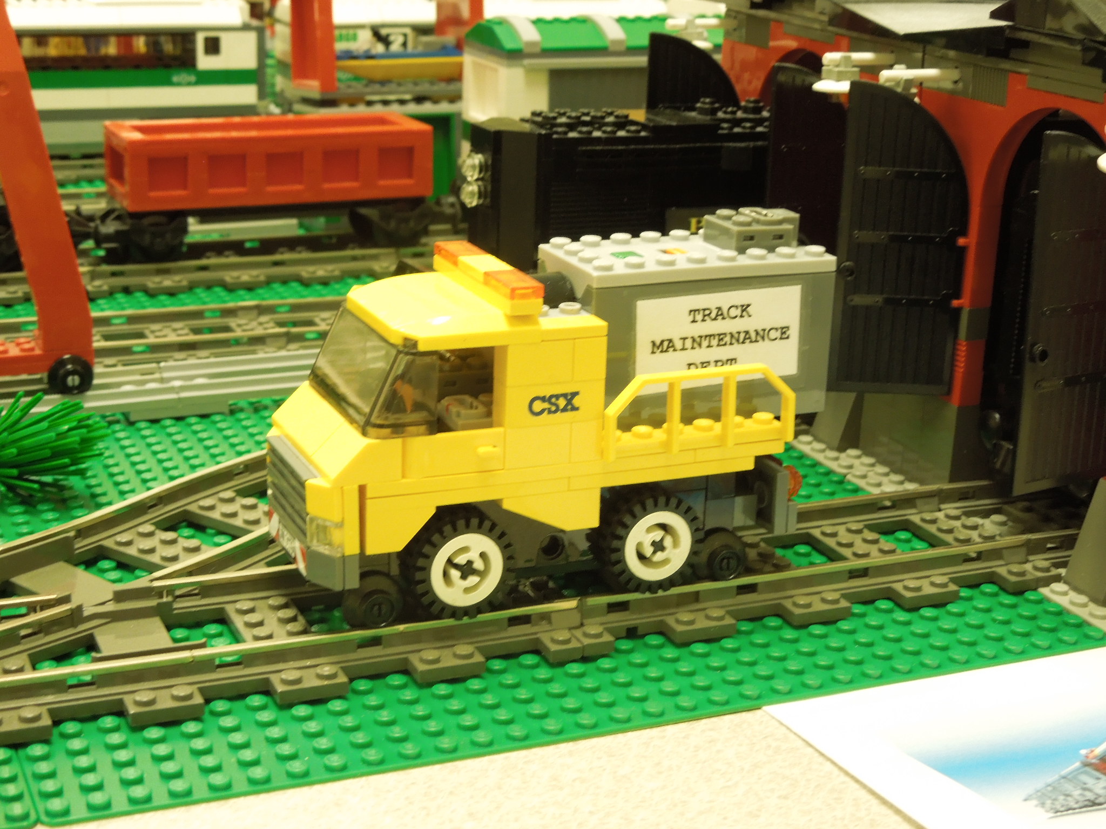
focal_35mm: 54
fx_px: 1725
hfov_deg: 35.5
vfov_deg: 27.0
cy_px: 414
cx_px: 553
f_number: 4.2
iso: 400
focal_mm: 9.8
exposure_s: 1/15
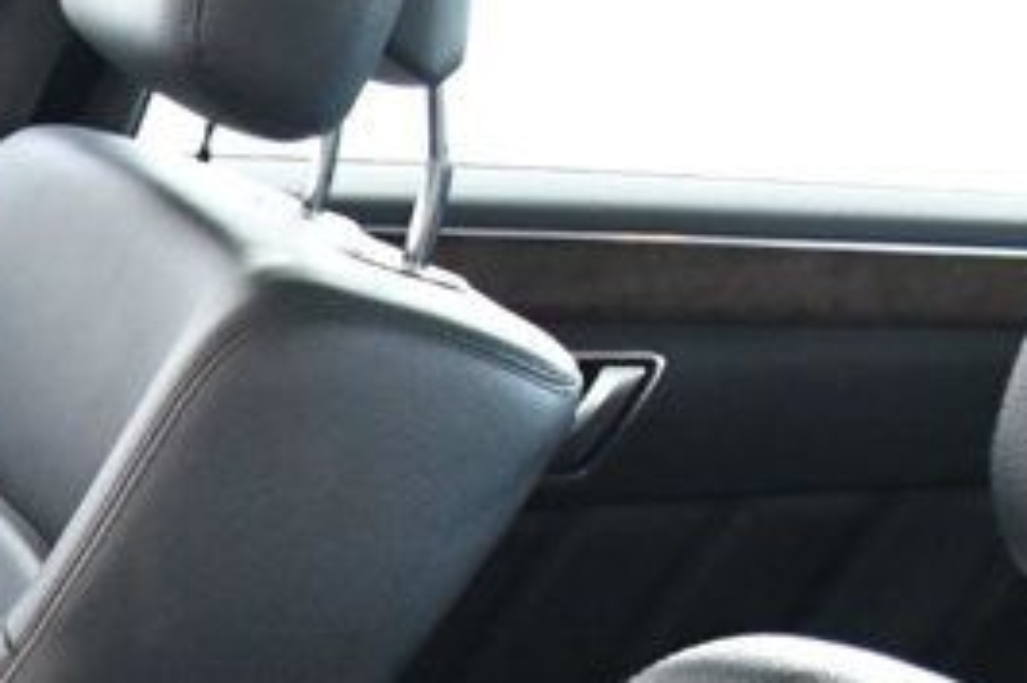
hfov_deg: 16.3
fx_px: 2965
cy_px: 1111
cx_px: -861
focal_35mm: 104
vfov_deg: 12.3
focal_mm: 18
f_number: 4.5
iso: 2500
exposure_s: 1/100
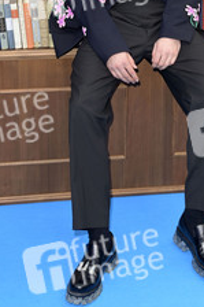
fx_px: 579
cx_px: 133
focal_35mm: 68
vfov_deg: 28.9
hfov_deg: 19.9
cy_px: 56
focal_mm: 38
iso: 500
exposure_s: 1/250
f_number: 5.6
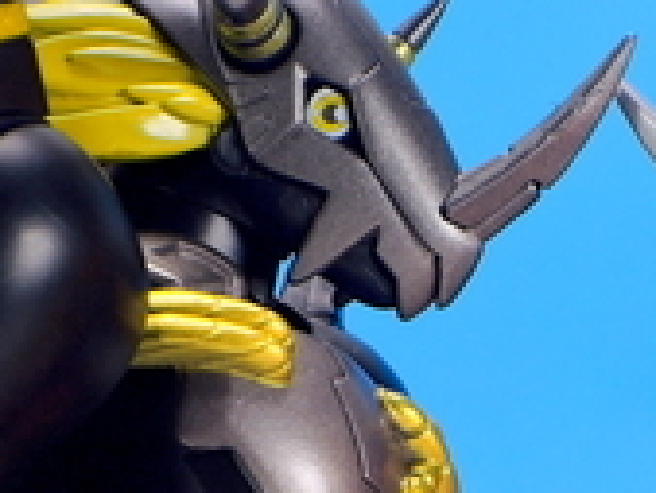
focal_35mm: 425
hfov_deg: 4.7
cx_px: 571
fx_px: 8060
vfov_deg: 3.5
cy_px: 575
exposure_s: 1/2
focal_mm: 25.5
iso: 80
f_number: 5.6
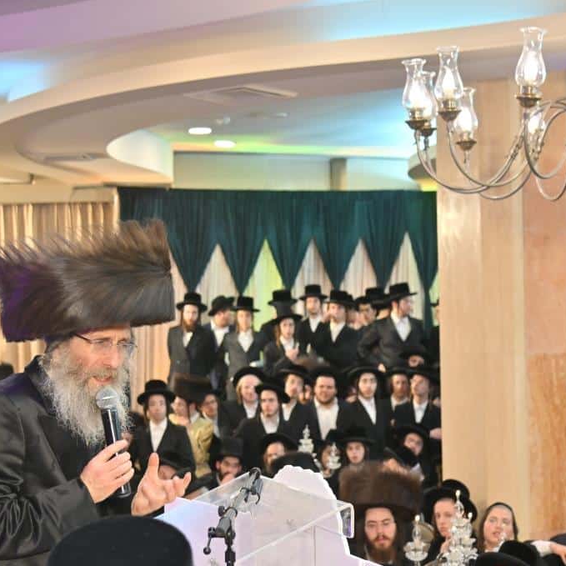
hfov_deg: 23.7
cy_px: 283
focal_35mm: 73
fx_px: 1350
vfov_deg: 23.7
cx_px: 277
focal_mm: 38
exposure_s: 1/160
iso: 500
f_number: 4
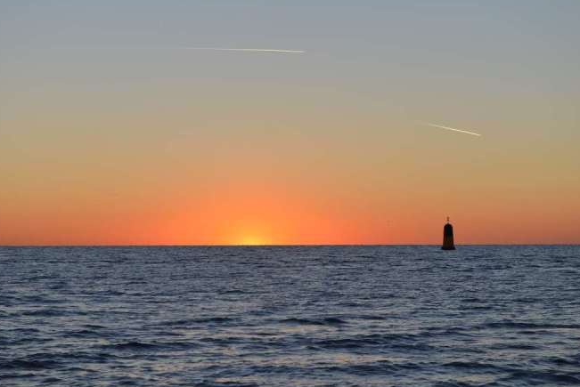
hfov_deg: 23.6
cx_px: 286
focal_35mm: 86
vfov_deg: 15.9
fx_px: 1386
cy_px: 187
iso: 125
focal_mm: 70
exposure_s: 1/100
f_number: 5
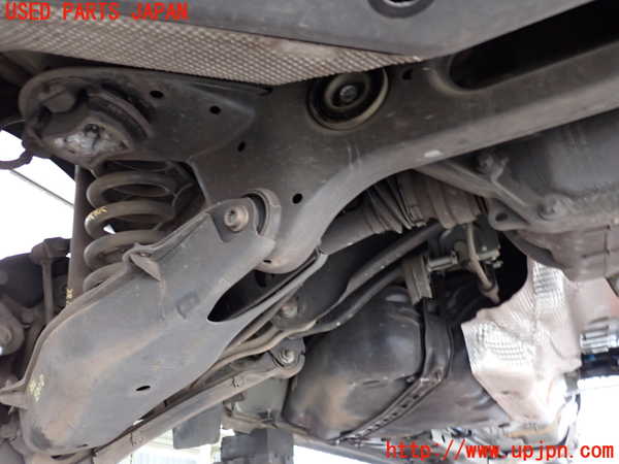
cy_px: 232
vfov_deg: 46.8
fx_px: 536
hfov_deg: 60.0
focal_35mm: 30
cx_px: 310
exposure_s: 1/30
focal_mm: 5.4
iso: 400
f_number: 2.3
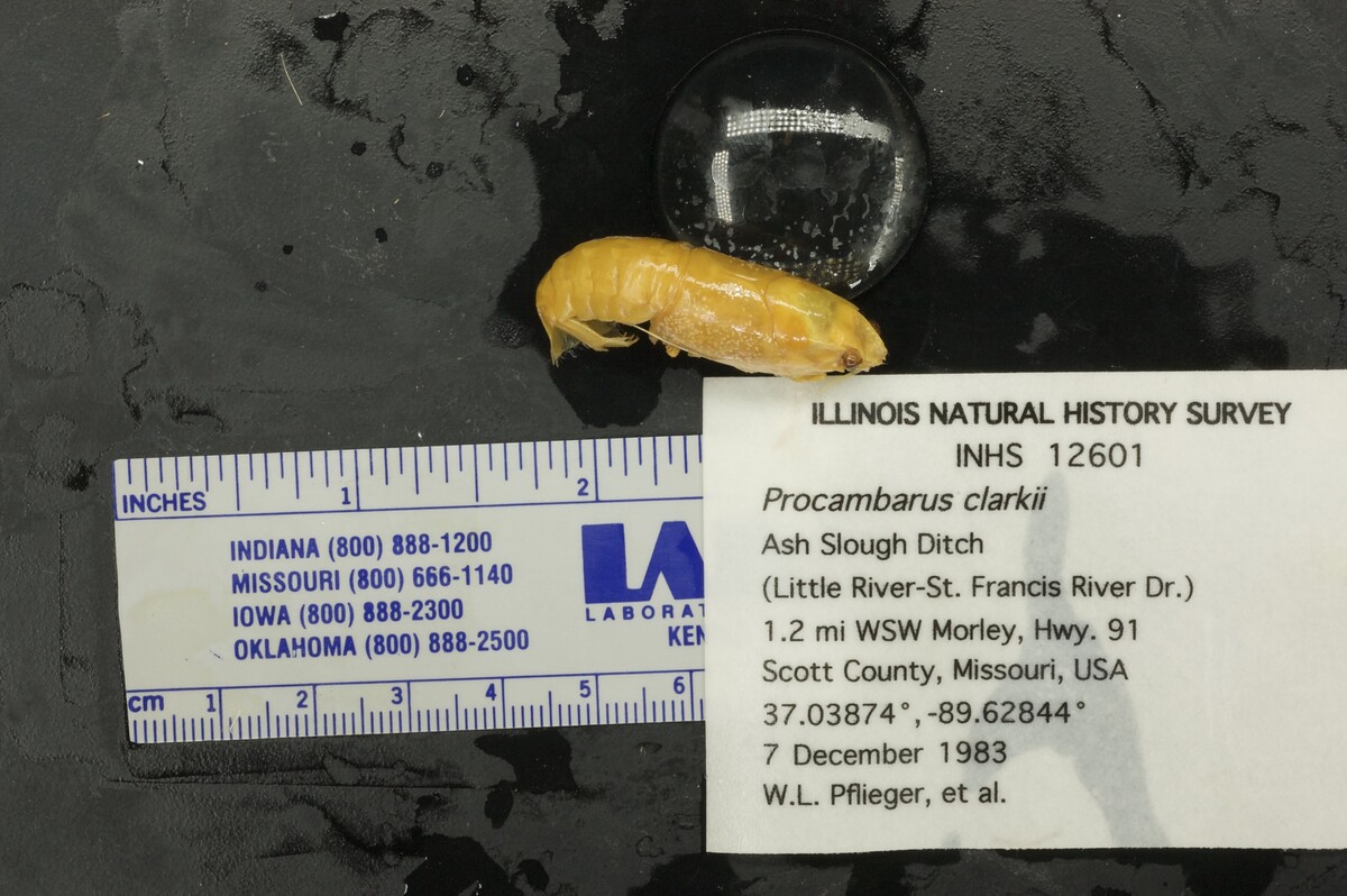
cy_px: 448
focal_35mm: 90
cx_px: 674
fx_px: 3365
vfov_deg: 15.2
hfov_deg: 22.6
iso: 500
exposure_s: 1/1.3
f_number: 32
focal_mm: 60
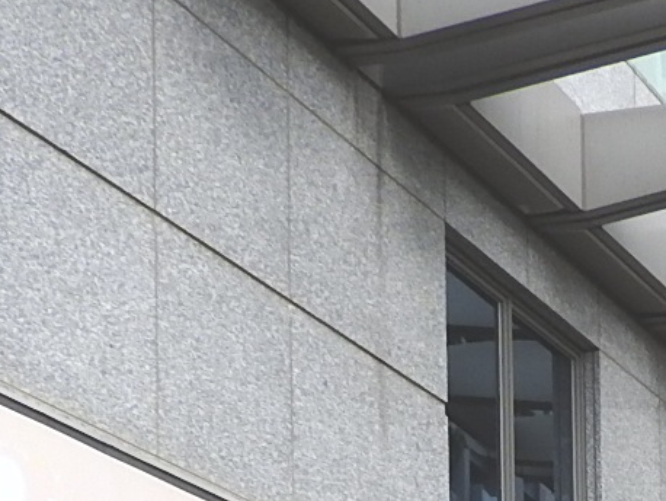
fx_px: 2291
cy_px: 1040
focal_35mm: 119
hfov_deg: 15.0
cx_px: 1080
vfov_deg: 11.2
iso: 100
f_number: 3.3
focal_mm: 4.3
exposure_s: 1/200
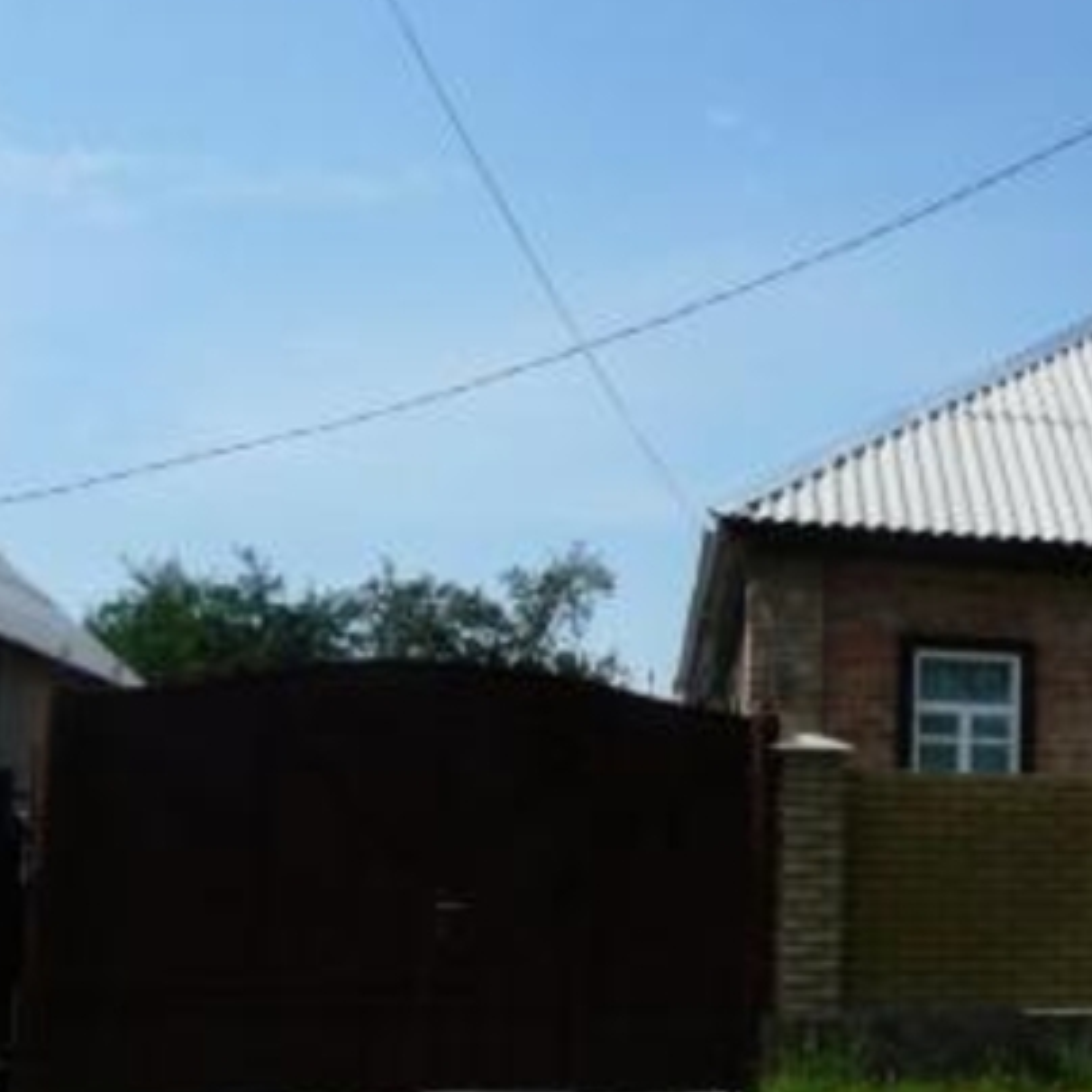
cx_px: 1054
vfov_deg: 34.6
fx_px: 1749
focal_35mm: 49
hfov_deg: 32.3
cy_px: 657
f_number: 5.6
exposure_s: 1/400
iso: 100
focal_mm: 4.6
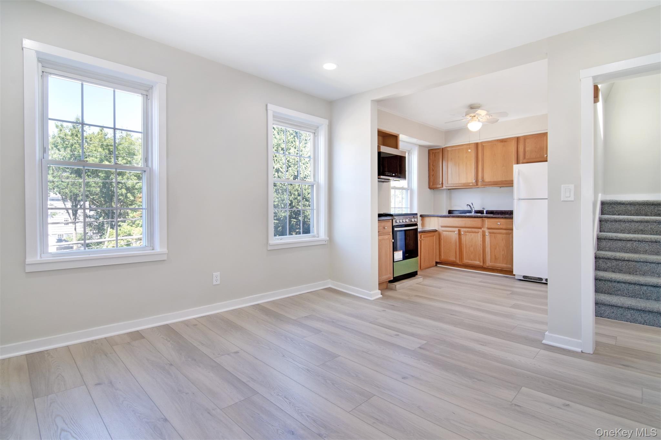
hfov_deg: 95.0
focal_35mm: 16
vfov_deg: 72.0
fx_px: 303
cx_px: 330
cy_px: 220
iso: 640
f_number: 11
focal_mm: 11
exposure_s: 1/125
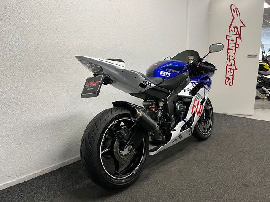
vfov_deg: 53.1
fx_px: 203
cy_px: 101
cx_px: 135
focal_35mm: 26
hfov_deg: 67.3
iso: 64
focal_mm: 5.1
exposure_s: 1/50
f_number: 1.6
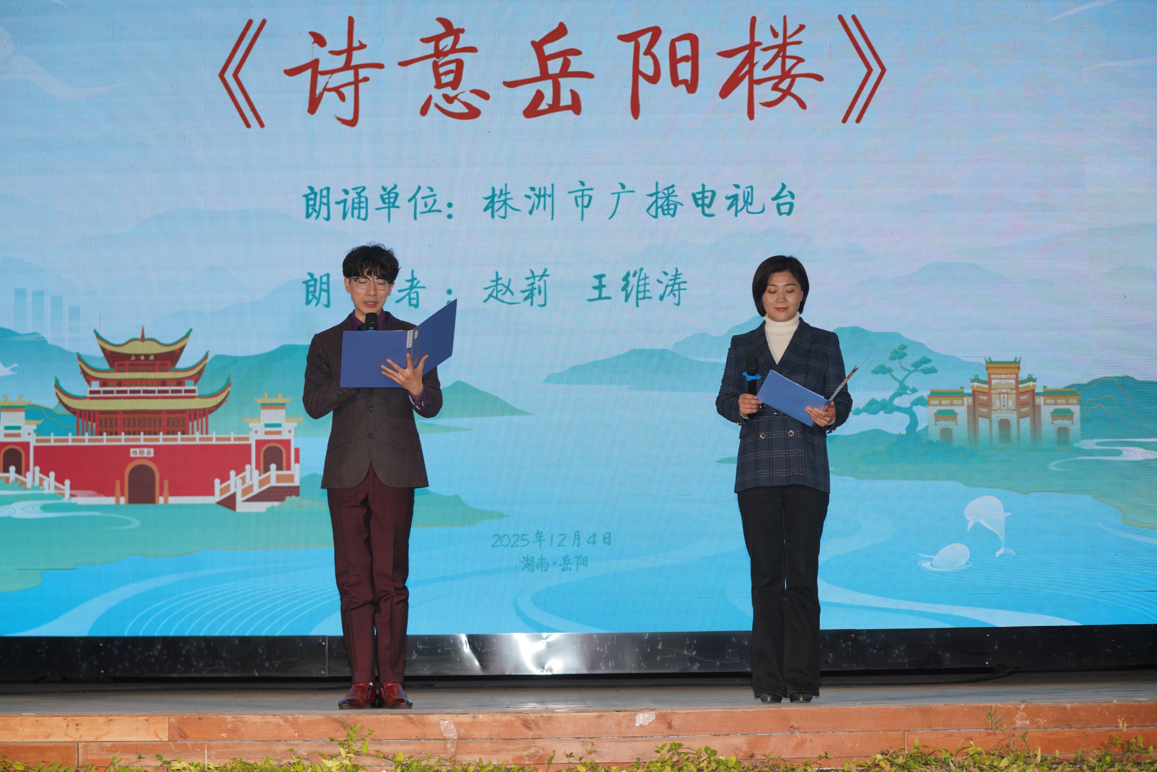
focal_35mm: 80
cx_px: 578
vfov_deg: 17.1
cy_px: 386
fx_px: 2571
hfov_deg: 25.4
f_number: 3.5
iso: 160
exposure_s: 1/250
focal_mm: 80
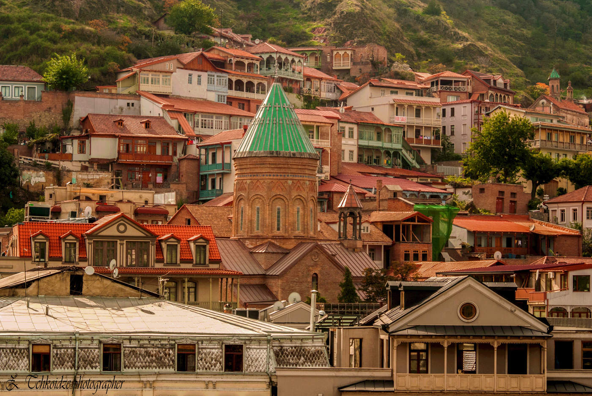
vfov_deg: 13.1
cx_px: 296
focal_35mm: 105
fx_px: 1729
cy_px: 198
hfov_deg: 19.4
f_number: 11
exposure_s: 1/125
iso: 200
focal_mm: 70
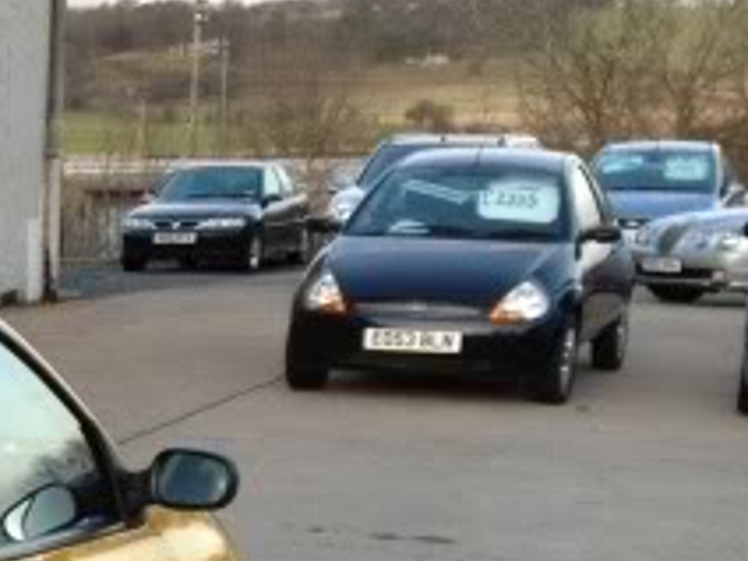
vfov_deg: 11.0
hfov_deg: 13.8
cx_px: -469
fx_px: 2852
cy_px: 706
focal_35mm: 132
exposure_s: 1/60
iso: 64
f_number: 2.4
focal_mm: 4.3
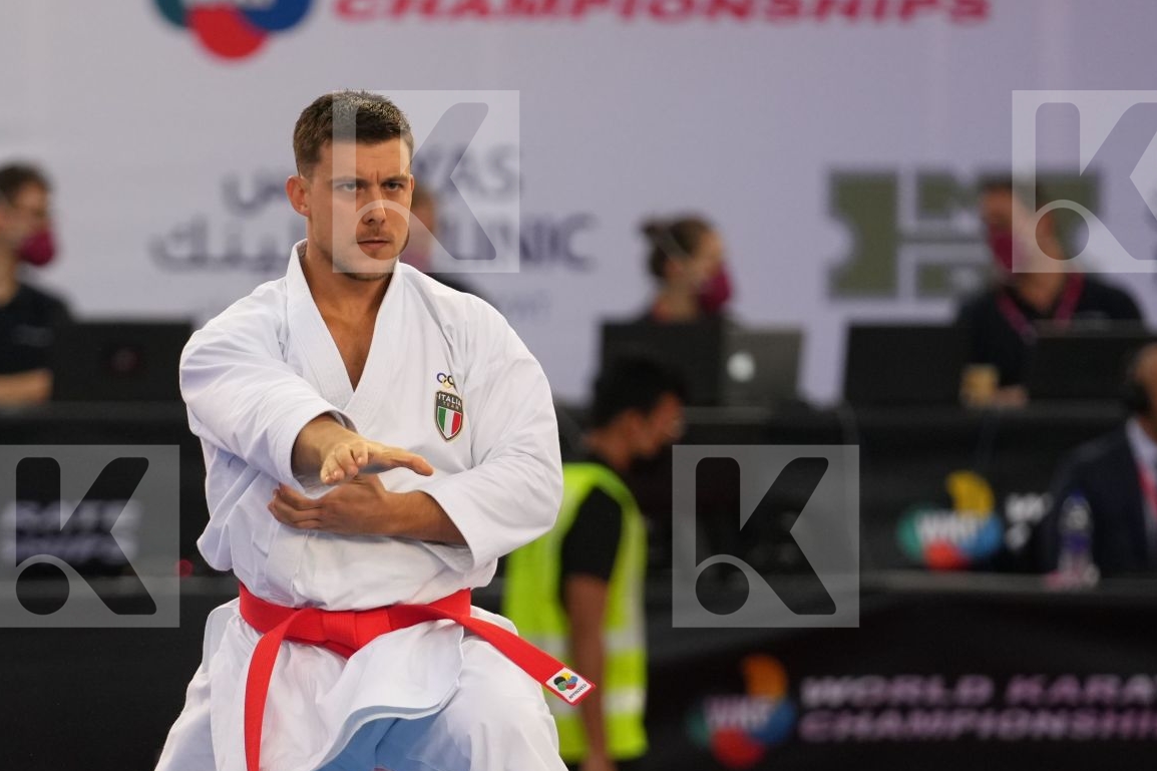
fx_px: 15038
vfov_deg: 2.9
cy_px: 536
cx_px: 426
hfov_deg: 4.4
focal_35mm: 468
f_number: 2.8
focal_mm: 200
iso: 1250
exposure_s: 1/500
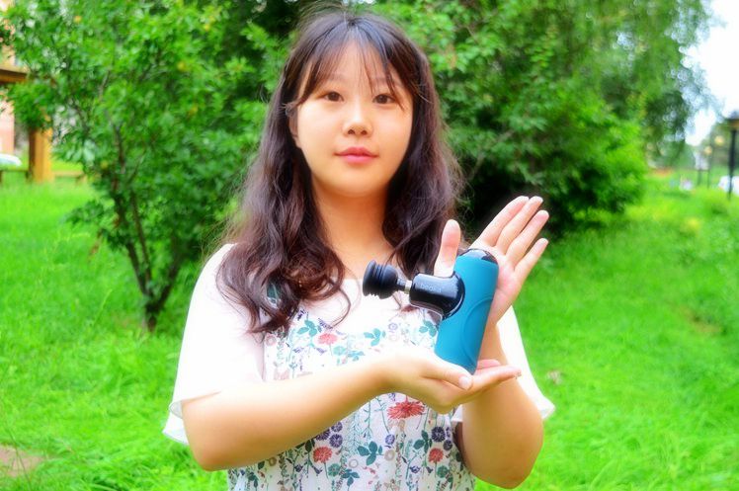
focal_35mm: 48
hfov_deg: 41.2
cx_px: 370
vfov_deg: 28.0
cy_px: 246
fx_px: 984
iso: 100
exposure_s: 1/80
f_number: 4.5
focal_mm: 32
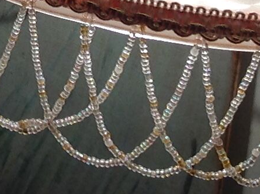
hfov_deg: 9.3
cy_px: -216
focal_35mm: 204
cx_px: -181
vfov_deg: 7.0
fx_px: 1529
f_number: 2.4
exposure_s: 1/134
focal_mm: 4.28
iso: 50
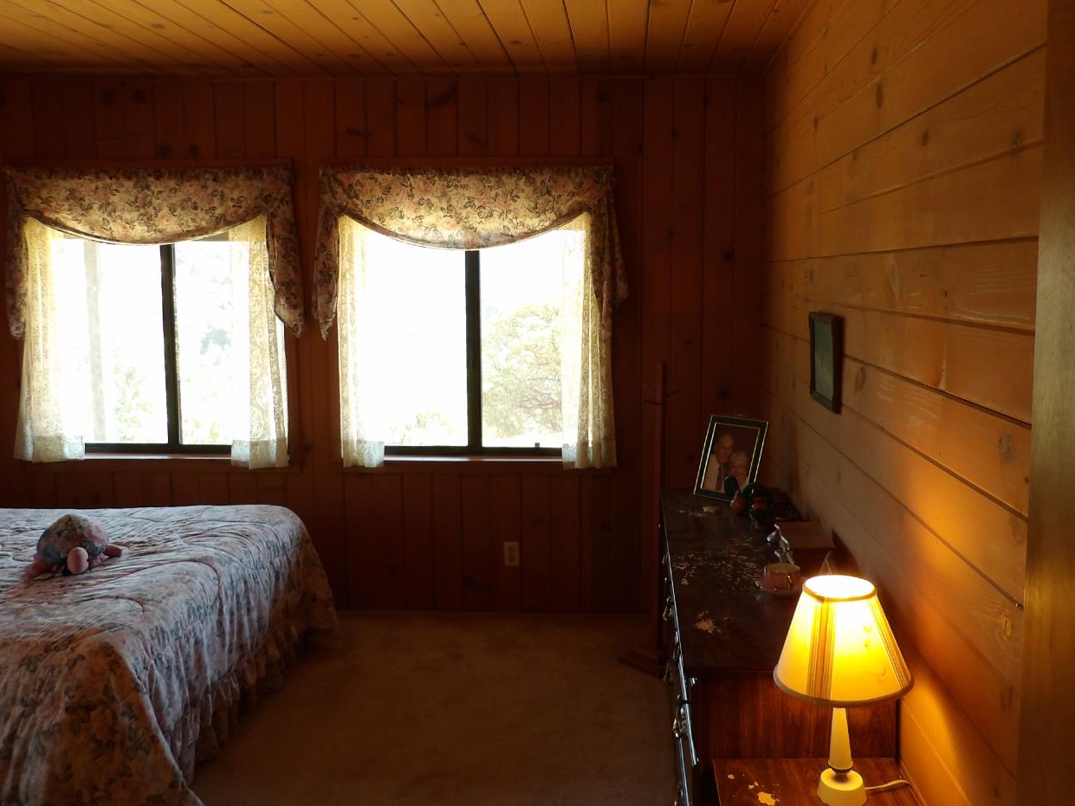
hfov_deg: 61.5
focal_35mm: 29
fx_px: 901
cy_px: 362
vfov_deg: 48.2
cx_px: 592
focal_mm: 4.3
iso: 117
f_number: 3.2
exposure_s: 1/33
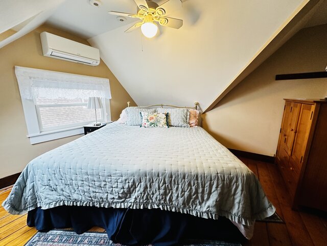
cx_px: 164
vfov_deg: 85.7
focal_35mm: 14
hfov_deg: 102.1
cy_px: 123
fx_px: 132
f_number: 2.2
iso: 250
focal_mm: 2.22
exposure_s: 1/60
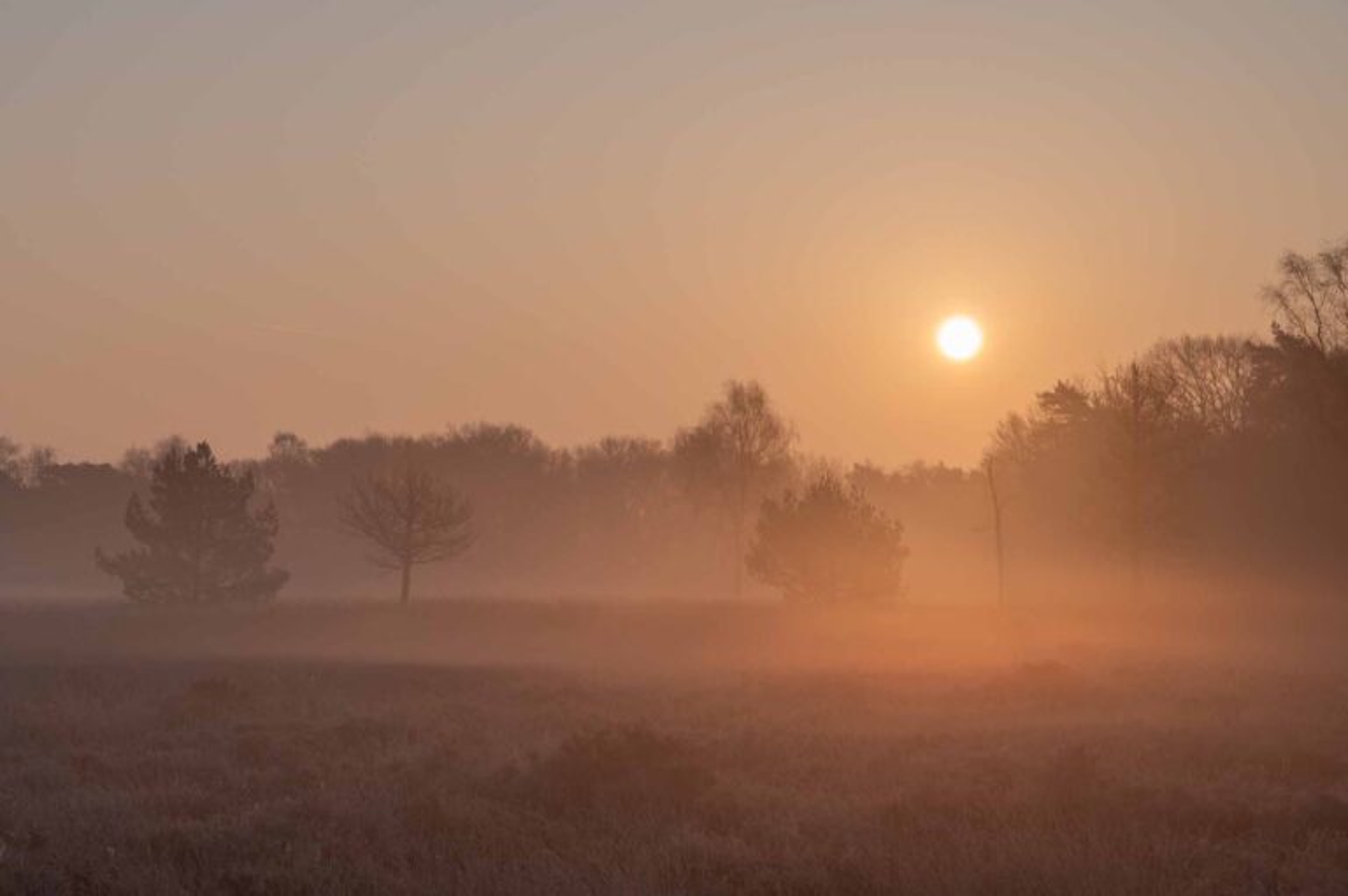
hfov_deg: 27.0
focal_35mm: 75
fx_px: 2806
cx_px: 674
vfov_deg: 18.2
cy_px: 448
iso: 200
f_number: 8
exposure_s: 1/800
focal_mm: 75
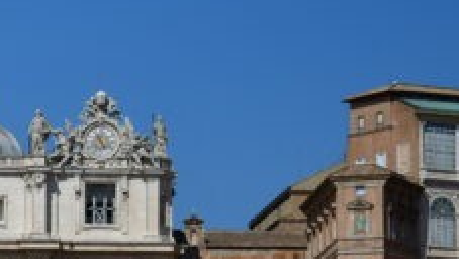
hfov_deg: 8.8
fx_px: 2886
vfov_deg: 5.1
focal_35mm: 237
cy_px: 299
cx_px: -275
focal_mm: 45
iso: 100
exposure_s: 1/1600
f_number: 5
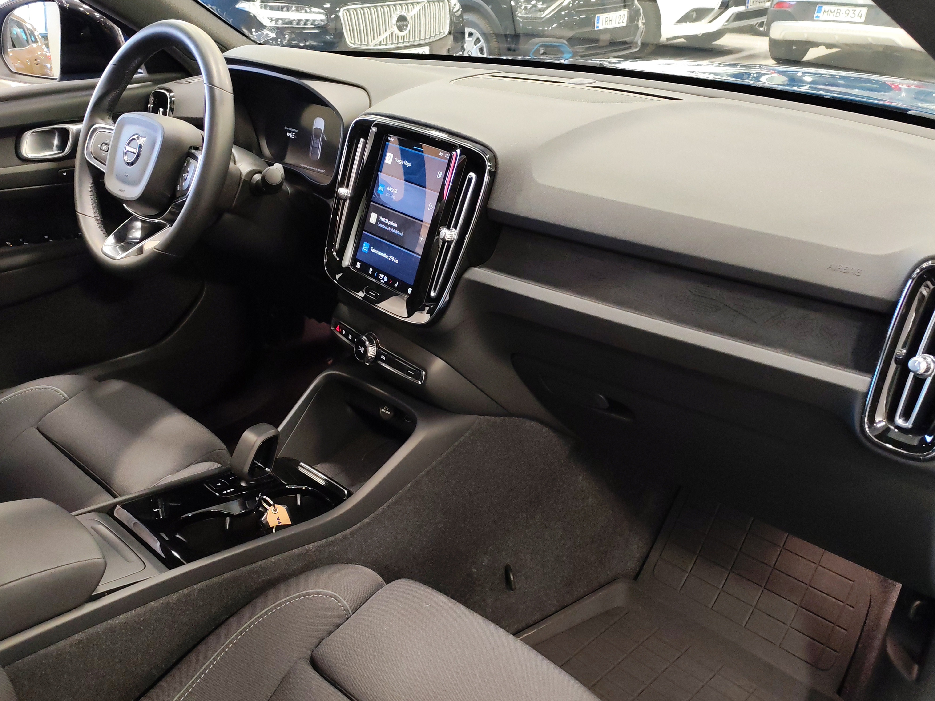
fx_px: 891
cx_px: 454
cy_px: 357
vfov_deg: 42.9
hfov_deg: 55.3
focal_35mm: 33
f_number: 1.9
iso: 1600
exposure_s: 1/50
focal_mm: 6.12
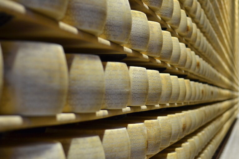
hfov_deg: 27.0
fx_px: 498
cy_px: 80
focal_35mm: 75
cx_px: 120
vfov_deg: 18.2
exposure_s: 1/80
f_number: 2.2
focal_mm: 50
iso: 800
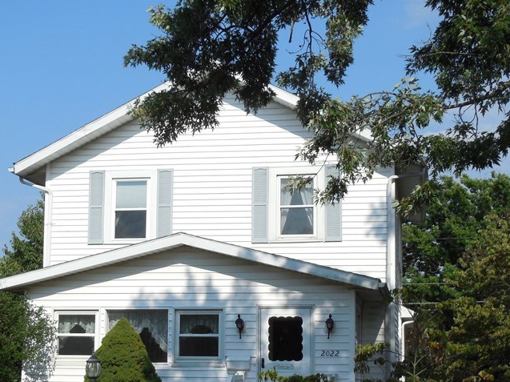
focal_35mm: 74
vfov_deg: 19.8
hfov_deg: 26.3
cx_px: 227
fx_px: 1090
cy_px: 268
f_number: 3.8
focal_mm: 8.2
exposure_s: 1/1600
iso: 125
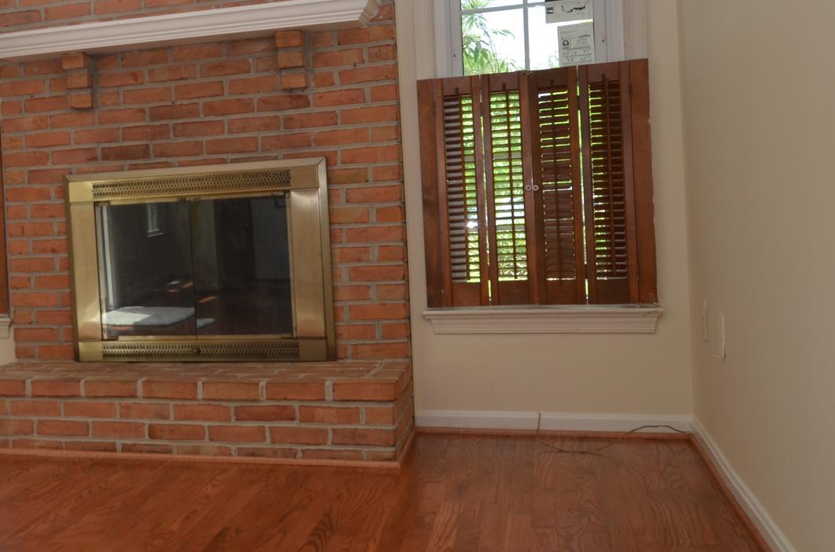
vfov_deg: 27.4
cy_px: 246
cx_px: 38
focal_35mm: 49
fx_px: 1133
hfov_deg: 37.1
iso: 200
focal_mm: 17
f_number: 5
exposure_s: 1/100
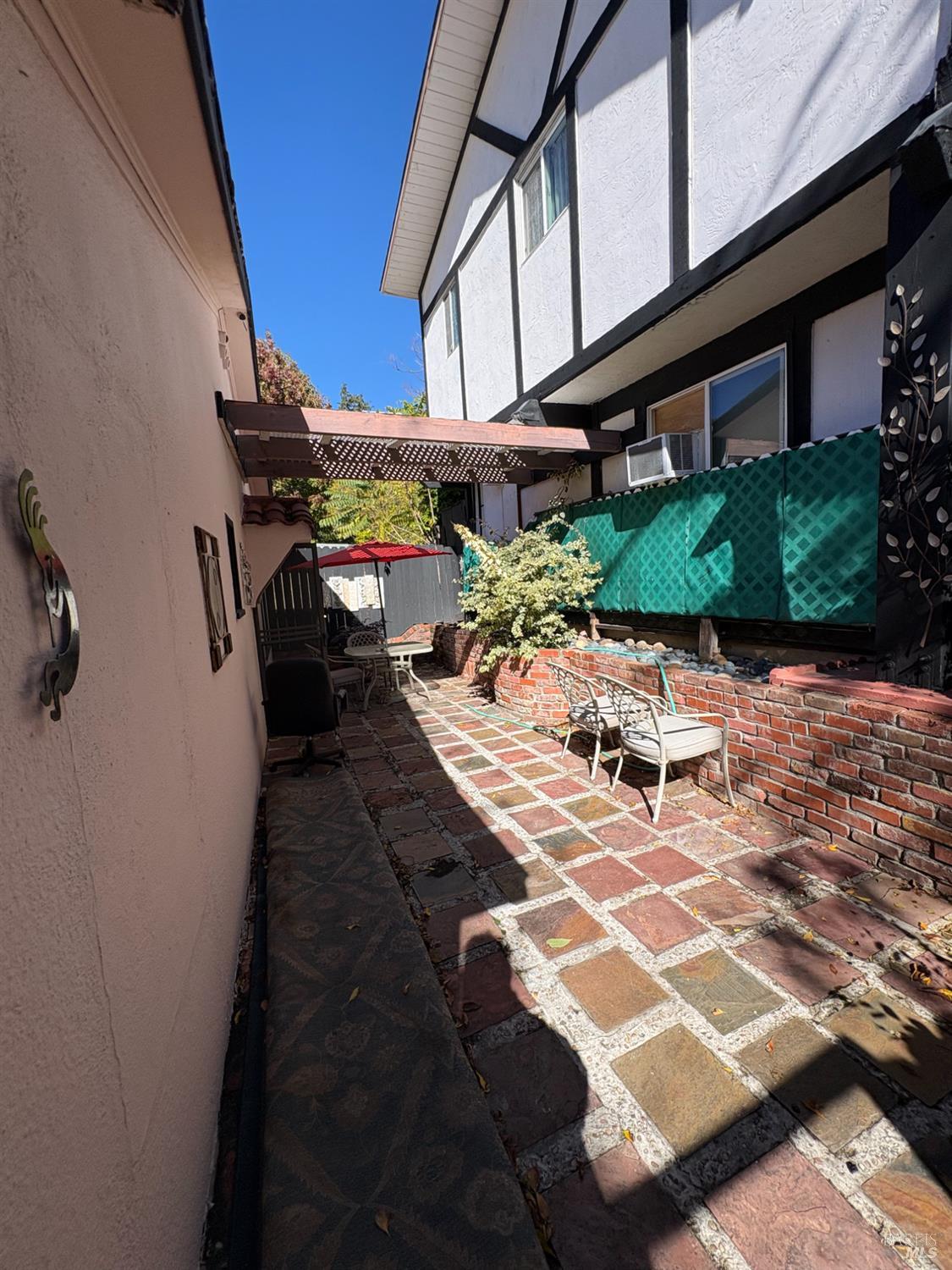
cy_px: 635
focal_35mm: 14
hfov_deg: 85.7
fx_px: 513
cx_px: 476
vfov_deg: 102.1
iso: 40
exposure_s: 1/1420
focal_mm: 2.22
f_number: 2.2
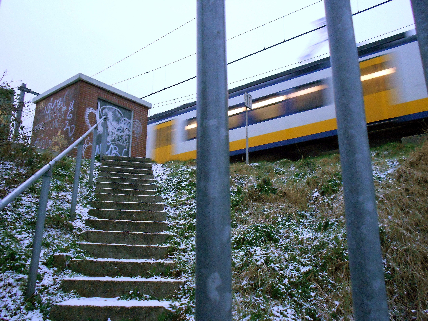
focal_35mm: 29
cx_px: 214
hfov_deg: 61.7
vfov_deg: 48.2
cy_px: 160
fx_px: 359
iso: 400
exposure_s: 1/30
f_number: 3.4
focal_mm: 5.1
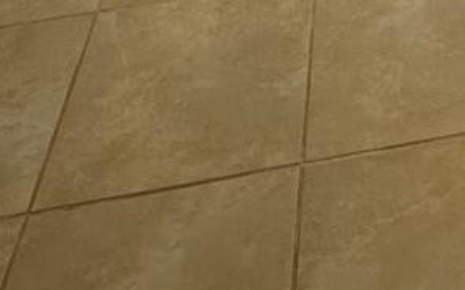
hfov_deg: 23.7
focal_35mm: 80
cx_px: 553
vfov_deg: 11.7
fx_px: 1013
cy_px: -502
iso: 200
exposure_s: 1/120
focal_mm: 2.22
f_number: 2.2
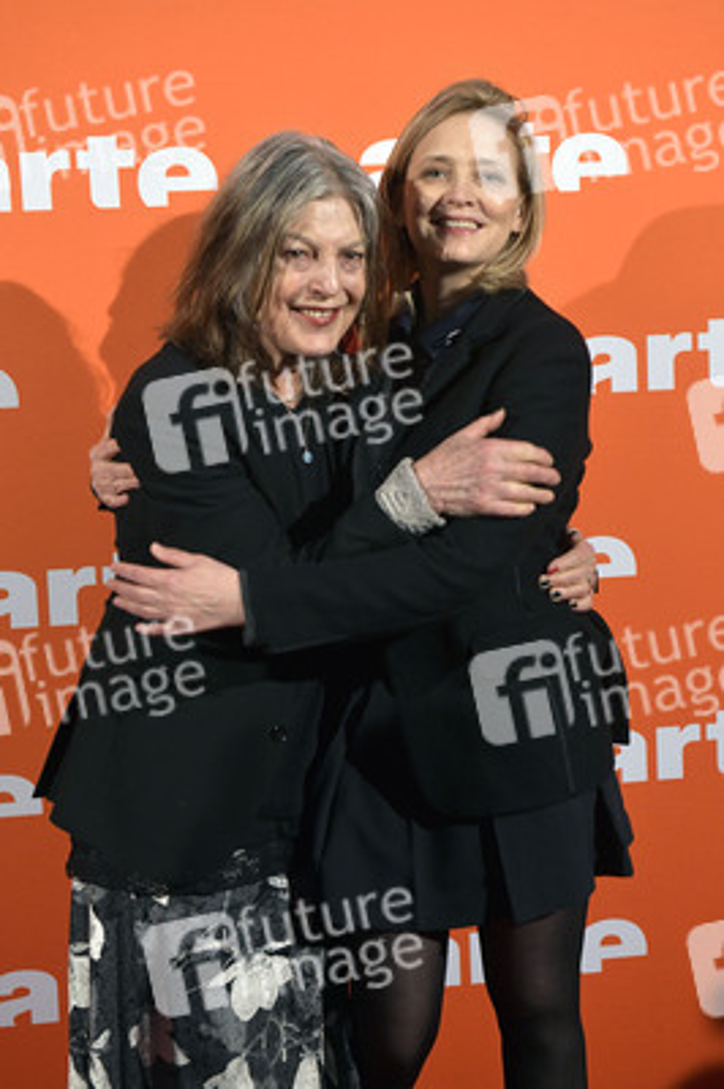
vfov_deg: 33.4
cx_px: 362
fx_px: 1813
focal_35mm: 60
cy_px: 544
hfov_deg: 22.6
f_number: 5.6
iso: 2000
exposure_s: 1/160
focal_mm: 60
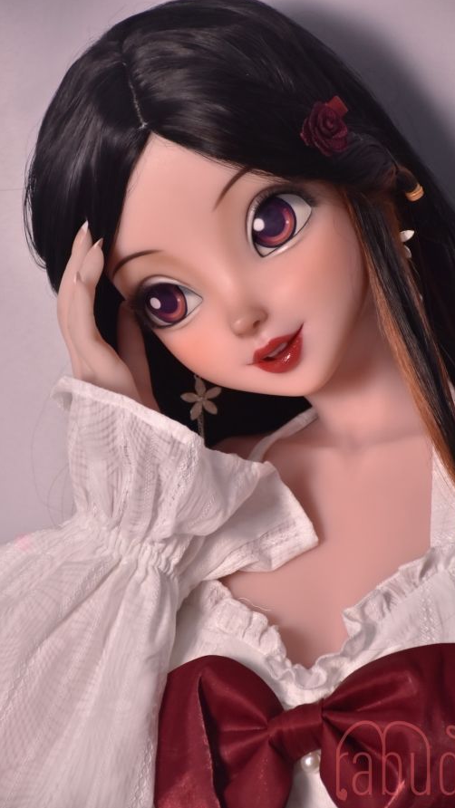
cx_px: 257
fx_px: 3227
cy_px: 403
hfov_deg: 8.1
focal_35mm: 151
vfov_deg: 14.3
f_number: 5.6
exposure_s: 1/125
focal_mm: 95
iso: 1000
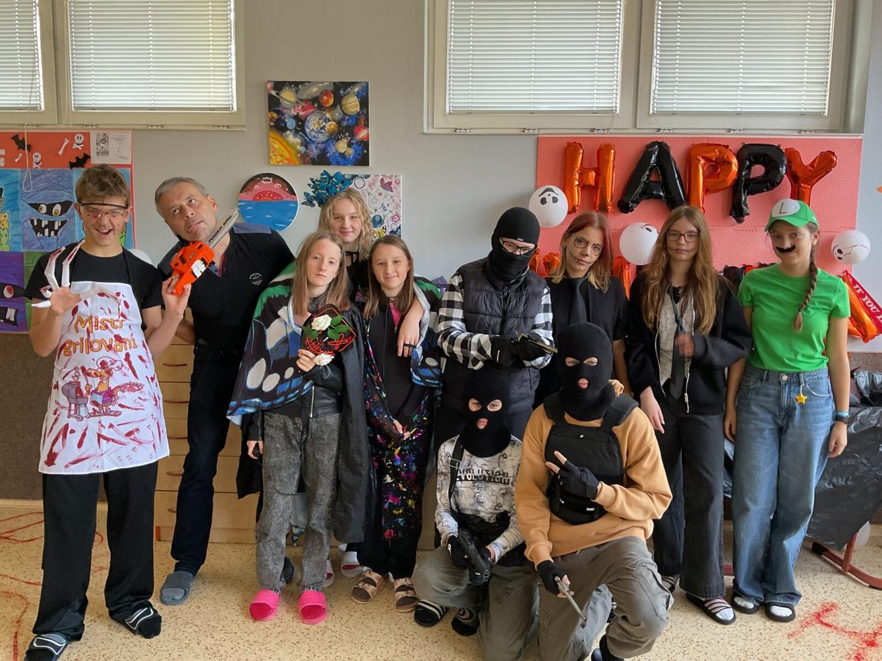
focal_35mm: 29
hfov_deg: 61.7
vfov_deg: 48.2
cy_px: 330
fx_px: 739
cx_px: 441
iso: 80
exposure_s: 1/50
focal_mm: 3
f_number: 1.8
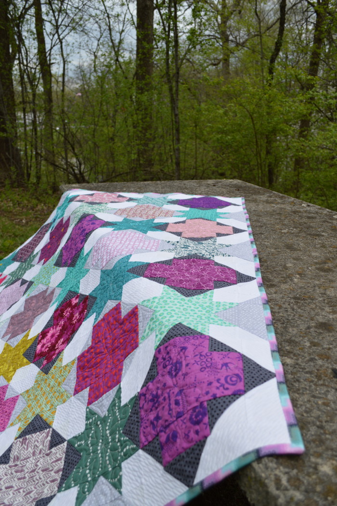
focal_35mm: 33
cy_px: 253
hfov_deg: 39.9
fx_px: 464
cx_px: 168
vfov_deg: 57.3
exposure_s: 1/125
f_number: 5.6
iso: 110
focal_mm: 22
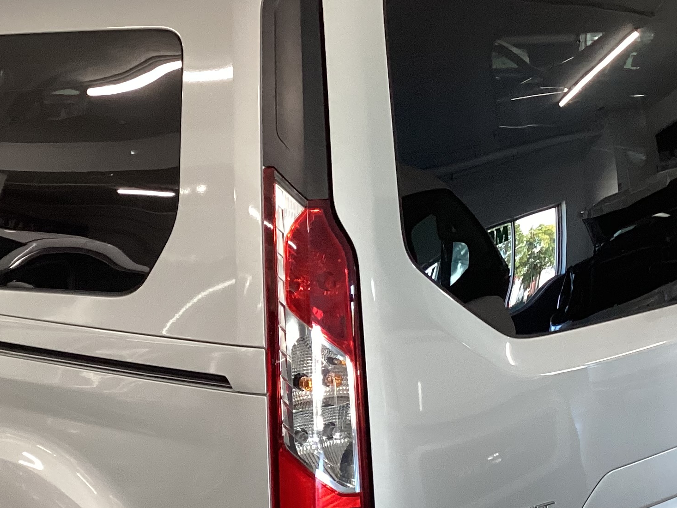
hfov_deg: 27.9
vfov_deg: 21.1
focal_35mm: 69
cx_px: 205
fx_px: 1350
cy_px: 400
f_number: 2.4
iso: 200
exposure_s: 1/50
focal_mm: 3.3
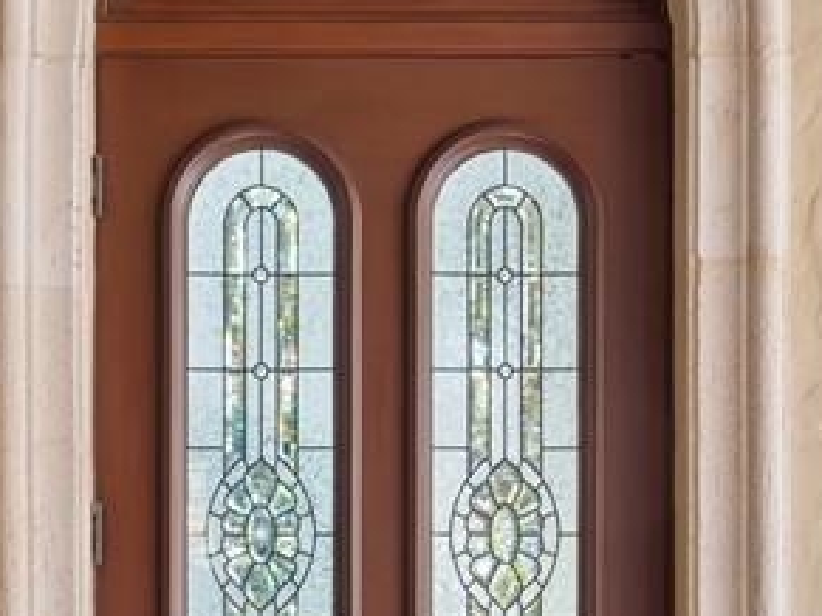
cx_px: 141
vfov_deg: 13.3
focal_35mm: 110
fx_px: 2611
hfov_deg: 17.7
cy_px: 588
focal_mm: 10
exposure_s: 1/25
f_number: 8
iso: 400
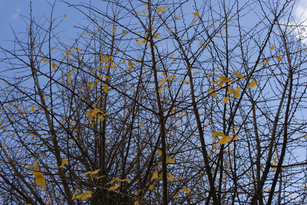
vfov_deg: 25.7
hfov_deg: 37.9
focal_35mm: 52
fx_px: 448
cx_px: 154
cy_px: 102
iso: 100
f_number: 4
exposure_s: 1/640
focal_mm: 35
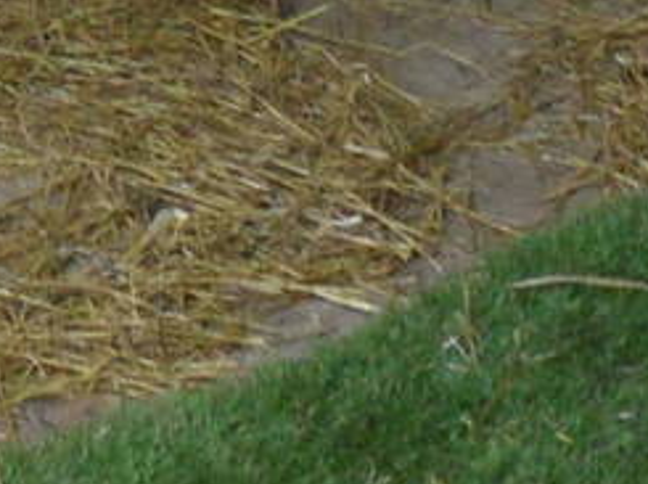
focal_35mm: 157
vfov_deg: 9.0
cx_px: -185
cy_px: -383
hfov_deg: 12.2
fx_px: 2935
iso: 200
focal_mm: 3.9
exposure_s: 1/4
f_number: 3.2
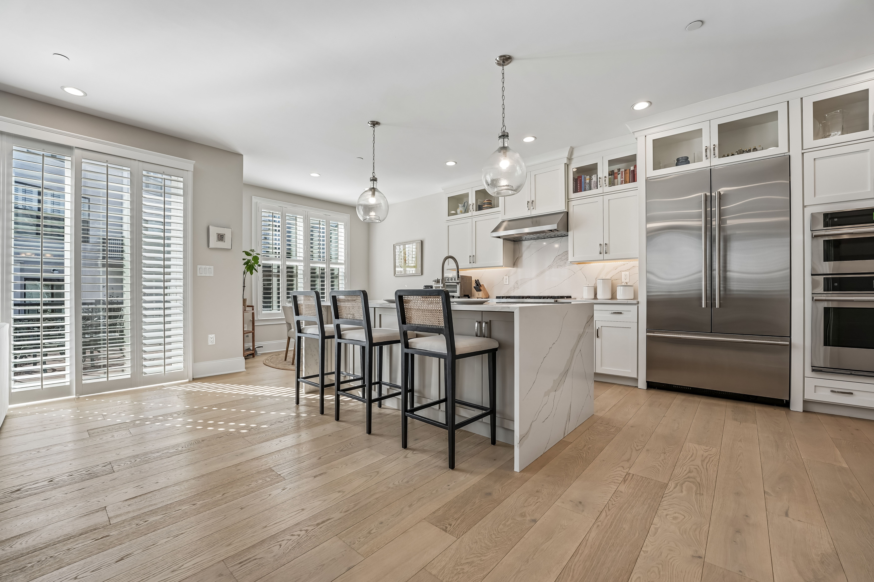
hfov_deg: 104.3
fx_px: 340
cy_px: 291
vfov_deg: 81.2
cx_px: 437
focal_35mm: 14
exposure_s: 1/20
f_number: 8
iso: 100
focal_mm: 14
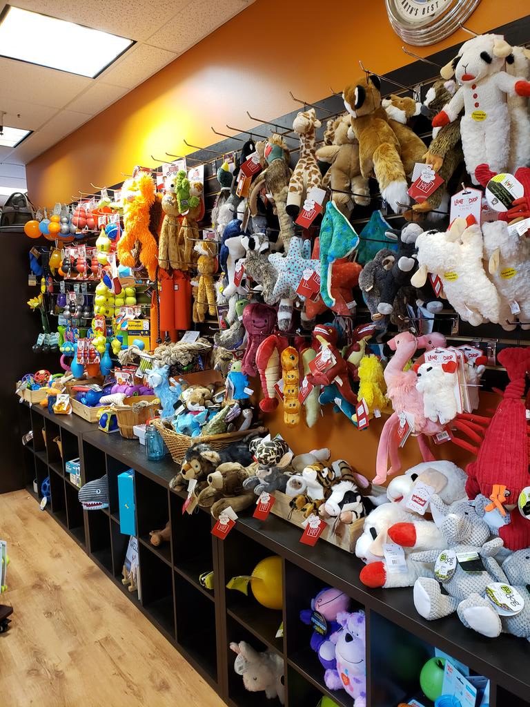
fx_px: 531
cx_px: 265
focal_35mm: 26
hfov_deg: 53.1
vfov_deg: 67.3
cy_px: 354
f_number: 2.4
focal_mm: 4.3
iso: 250
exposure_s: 1/20
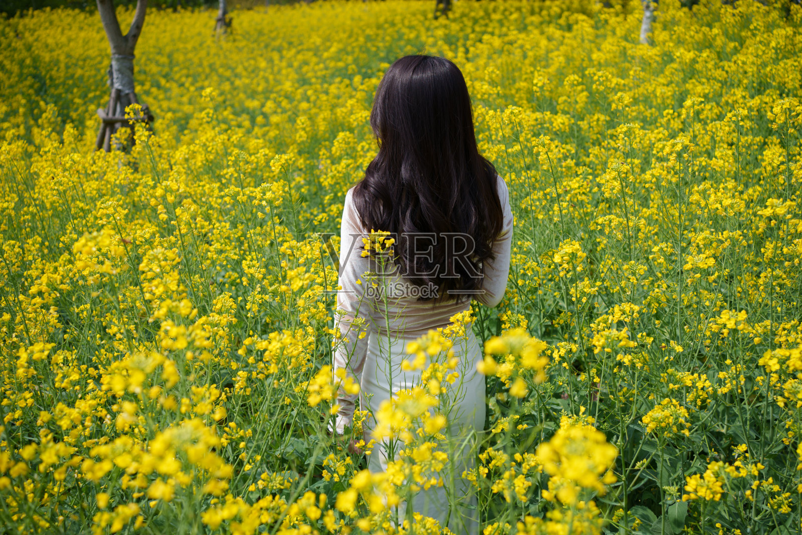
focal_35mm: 35
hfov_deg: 54.4
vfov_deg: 37.9
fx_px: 780
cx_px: 401
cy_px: 268
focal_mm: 35
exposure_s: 1/1000
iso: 100
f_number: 4
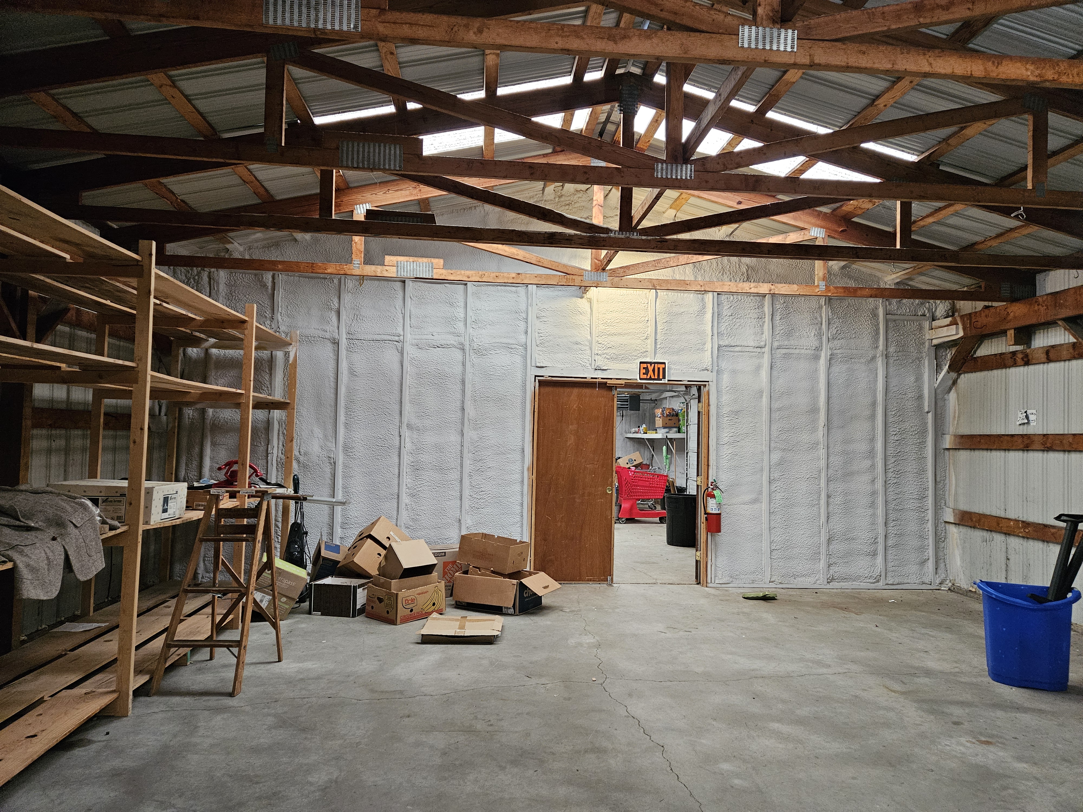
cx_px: 542
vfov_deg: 58.9
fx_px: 720
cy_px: 406
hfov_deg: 73.9
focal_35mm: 23
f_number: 1.8
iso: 800
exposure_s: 1/120
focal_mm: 5.4
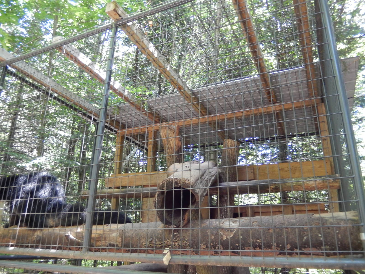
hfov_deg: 63.4
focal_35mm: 28
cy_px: 137
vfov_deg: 49.7
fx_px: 295
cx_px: 182
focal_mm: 5.1
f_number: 3.6
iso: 320
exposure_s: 1/30
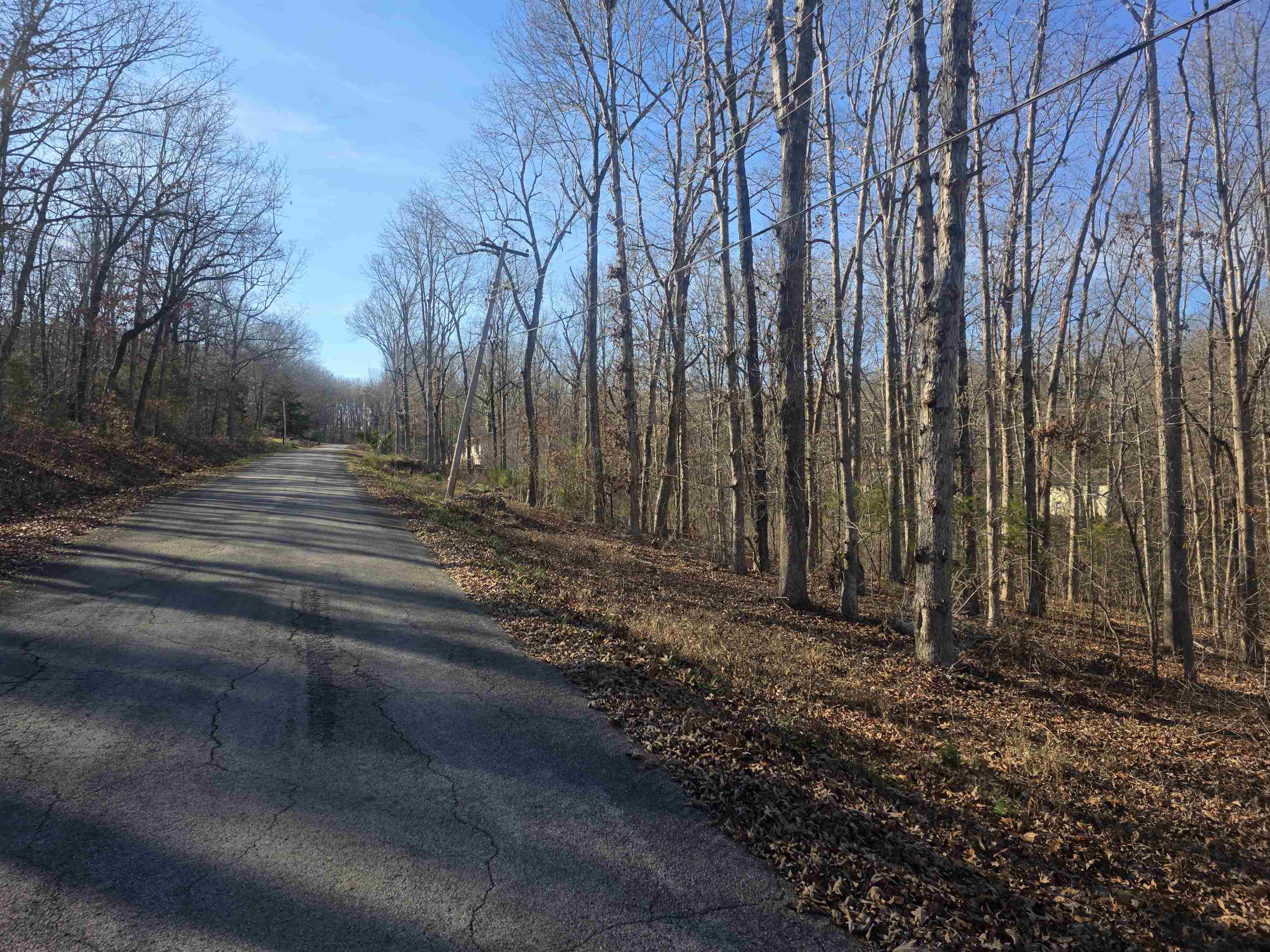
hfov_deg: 73.9
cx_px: 635
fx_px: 844
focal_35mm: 23
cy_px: 476
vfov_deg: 58.9
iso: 80
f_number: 1.7
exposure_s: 1/2391
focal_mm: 6.3
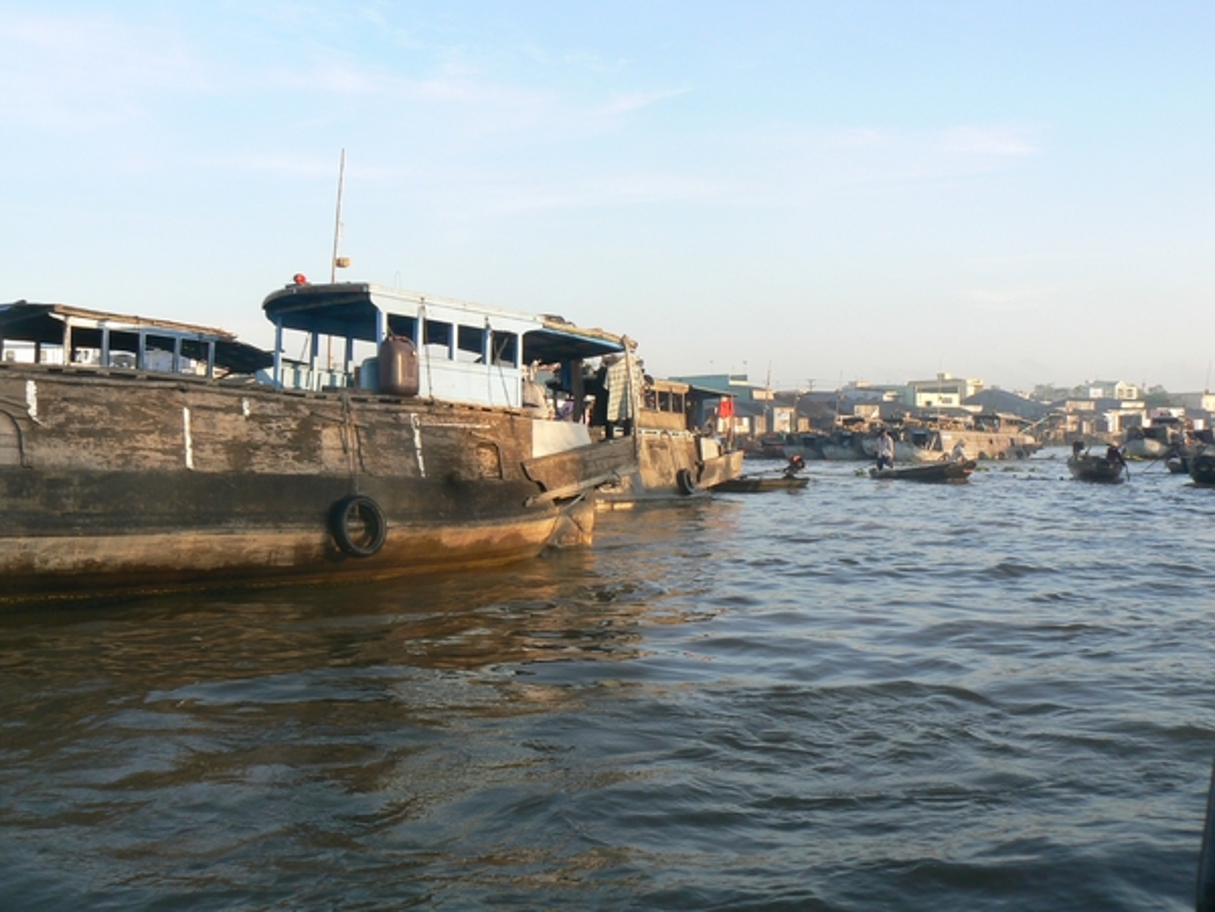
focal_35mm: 36
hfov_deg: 51.4
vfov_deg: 39.7
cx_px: 608
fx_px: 1264
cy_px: 456
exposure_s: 1/100
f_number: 5.6
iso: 80
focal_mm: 6
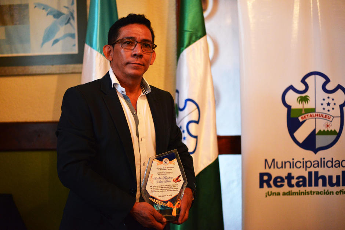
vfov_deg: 27.0
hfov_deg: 39.6
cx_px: 172
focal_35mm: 50
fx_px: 479
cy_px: 115
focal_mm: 50
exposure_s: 1/200
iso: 4000
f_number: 1.8
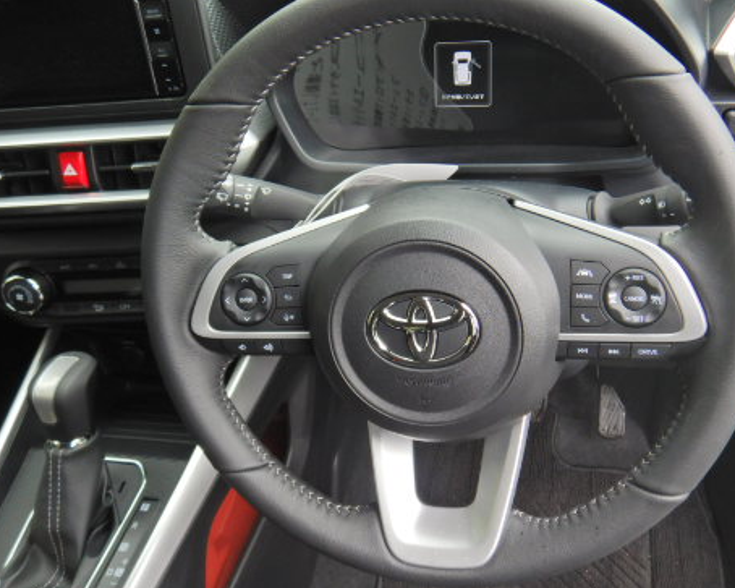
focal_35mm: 33
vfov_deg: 44.4
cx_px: 419
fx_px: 718
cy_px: 258
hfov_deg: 54.0
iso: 125
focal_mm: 4.3
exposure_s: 1/50
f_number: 2.8
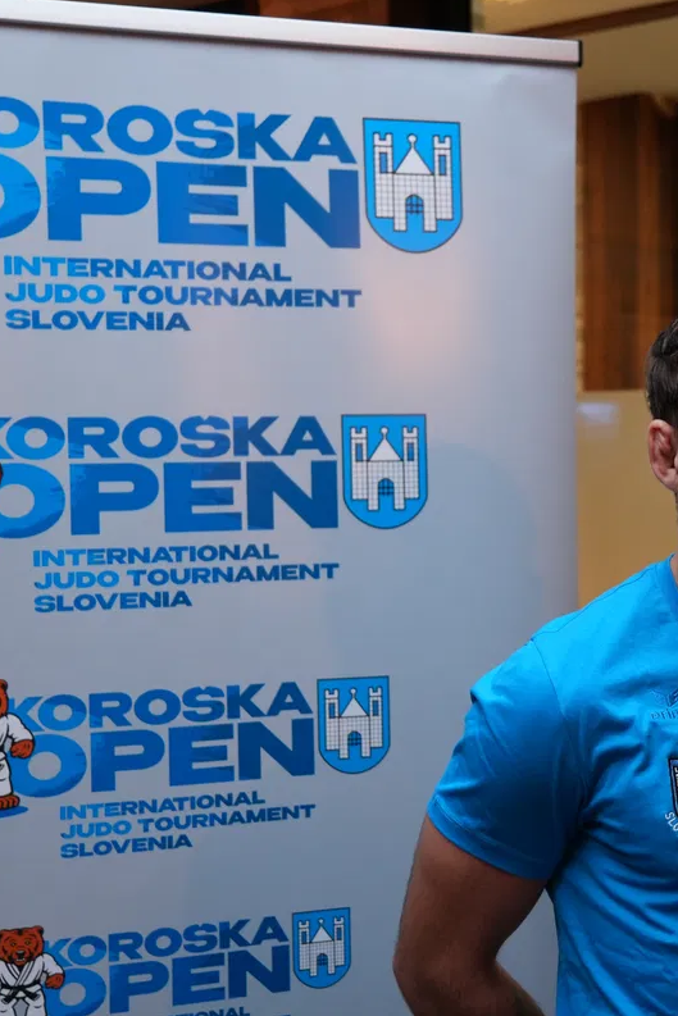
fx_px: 1666
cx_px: 578
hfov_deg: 22.6
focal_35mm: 59
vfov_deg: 33.9
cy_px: 505
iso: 1250
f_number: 2.8
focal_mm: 26
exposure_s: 1/160
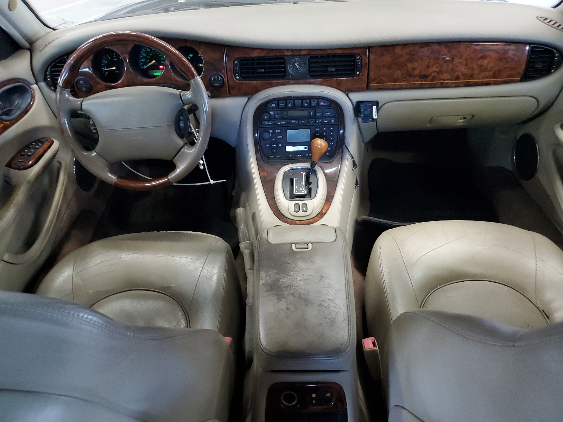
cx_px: 282
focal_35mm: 26
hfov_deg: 67.3
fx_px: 423
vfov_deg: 53.1
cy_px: 211
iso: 312
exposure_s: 1/30
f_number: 1.5
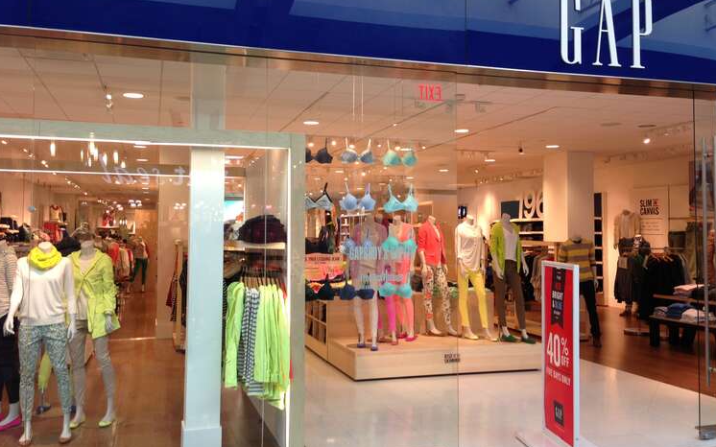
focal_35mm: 36
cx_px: 357
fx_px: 702
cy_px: 206
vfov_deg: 35.3
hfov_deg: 54.0
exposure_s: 1/30
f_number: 2.4
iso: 64
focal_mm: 4.13
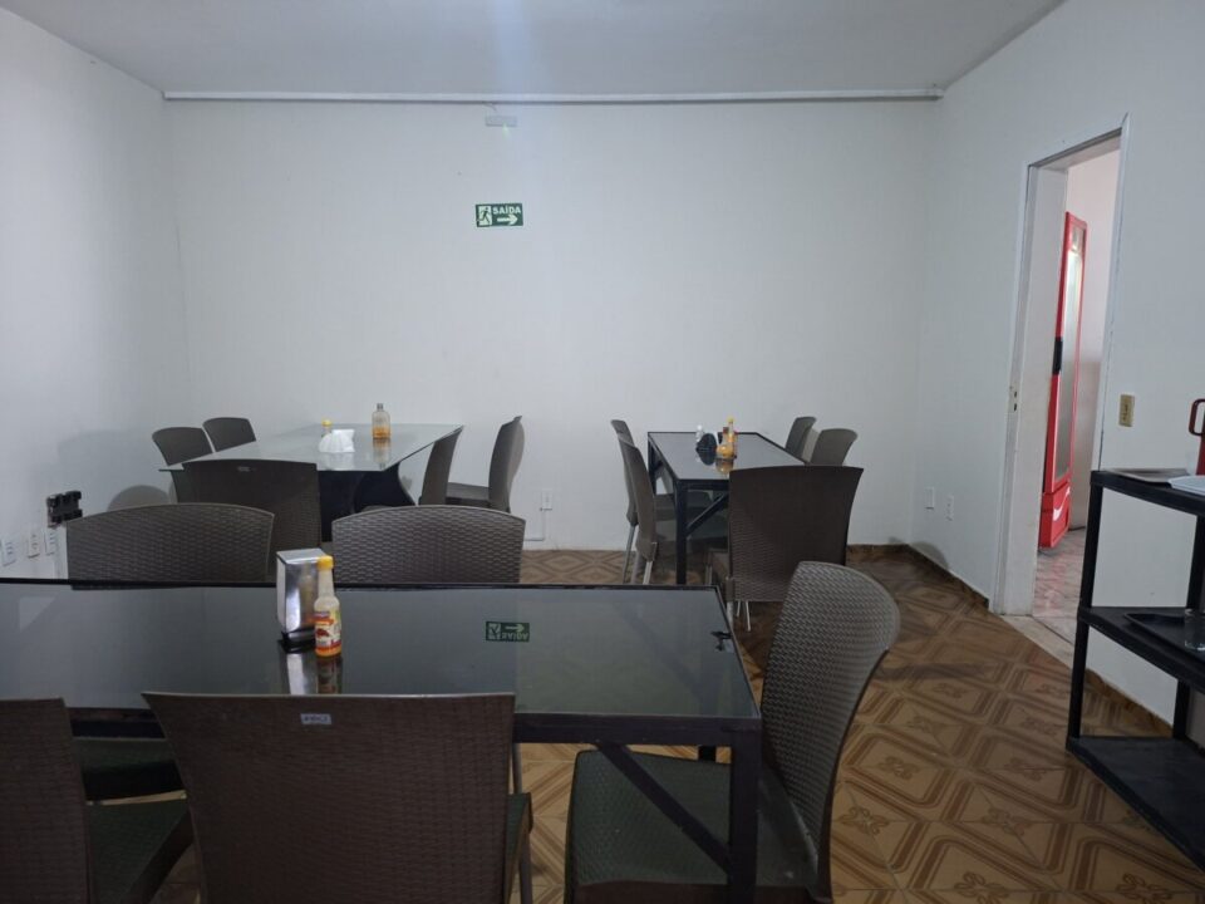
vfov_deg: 58.9
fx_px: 801
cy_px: 452
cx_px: 602
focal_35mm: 23
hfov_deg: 73.9
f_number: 1.8
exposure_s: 1/24
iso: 800
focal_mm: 5.54
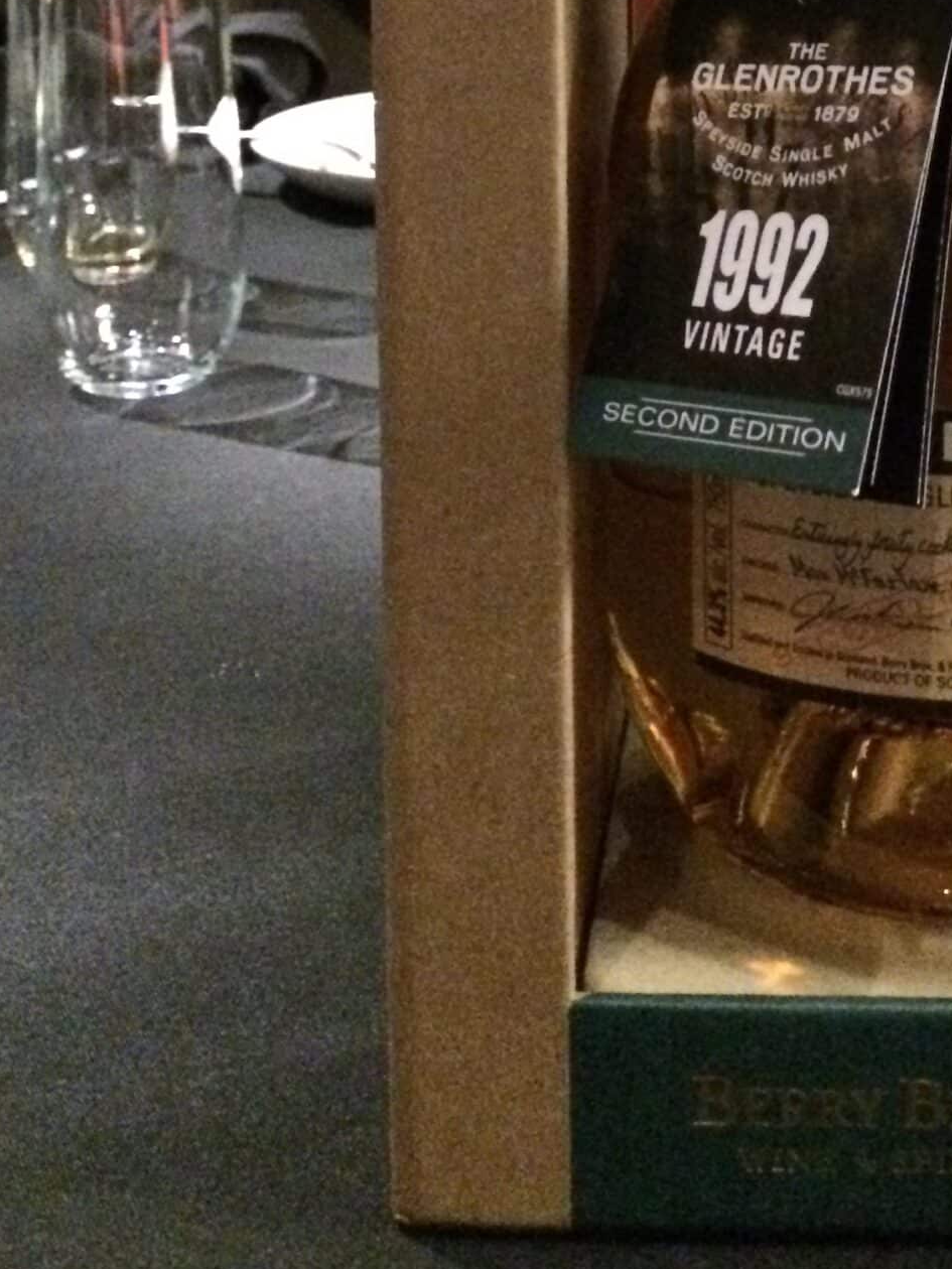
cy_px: -57
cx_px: 738
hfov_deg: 22.3
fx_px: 2383
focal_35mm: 65
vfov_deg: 27.7
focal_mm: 4.12
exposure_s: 1/15
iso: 2500
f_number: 2.2
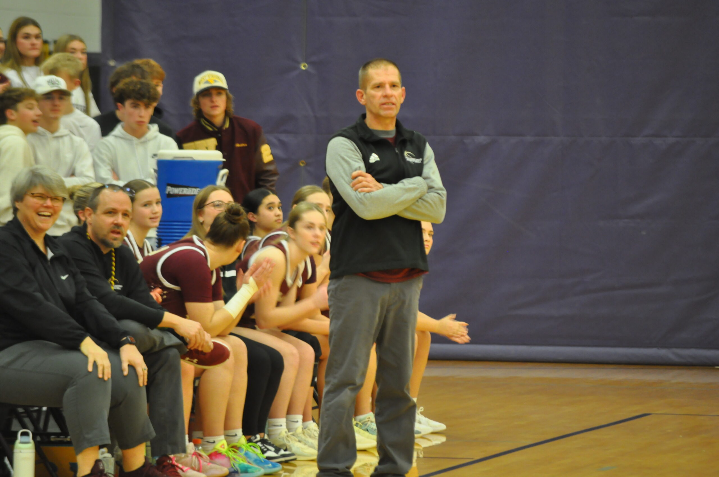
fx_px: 5984
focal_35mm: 300
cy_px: 238
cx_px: 360
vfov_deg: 4.6
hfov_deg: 6.9
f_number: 5.6
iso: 1600
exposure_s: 1/50
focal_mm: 200
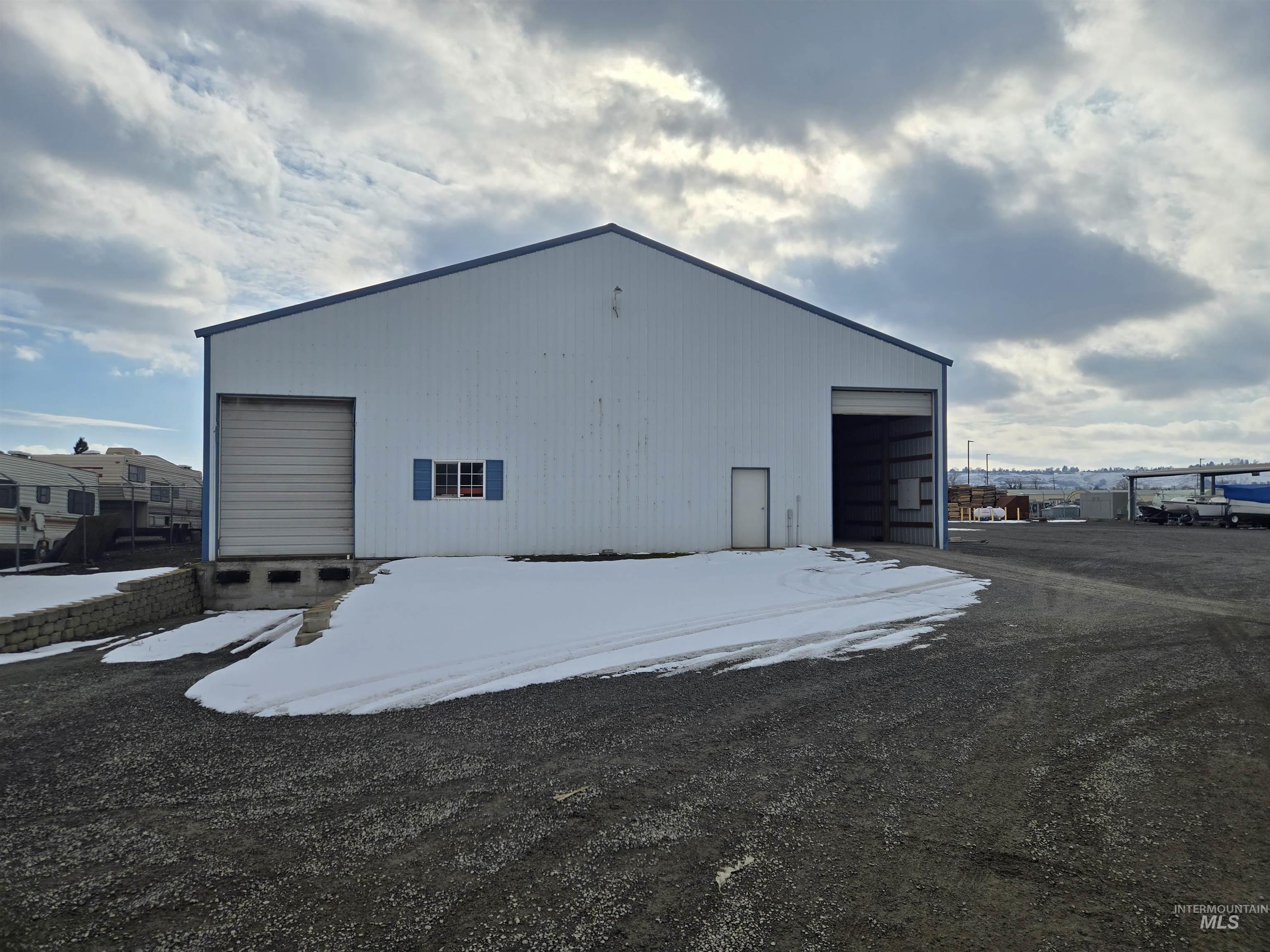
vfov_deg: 58.9
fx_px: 844
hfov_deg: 73.9
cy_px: 476
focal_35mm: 23
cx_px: 635
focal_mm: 5.4
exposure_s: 1/5860
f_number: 1.8
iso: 25
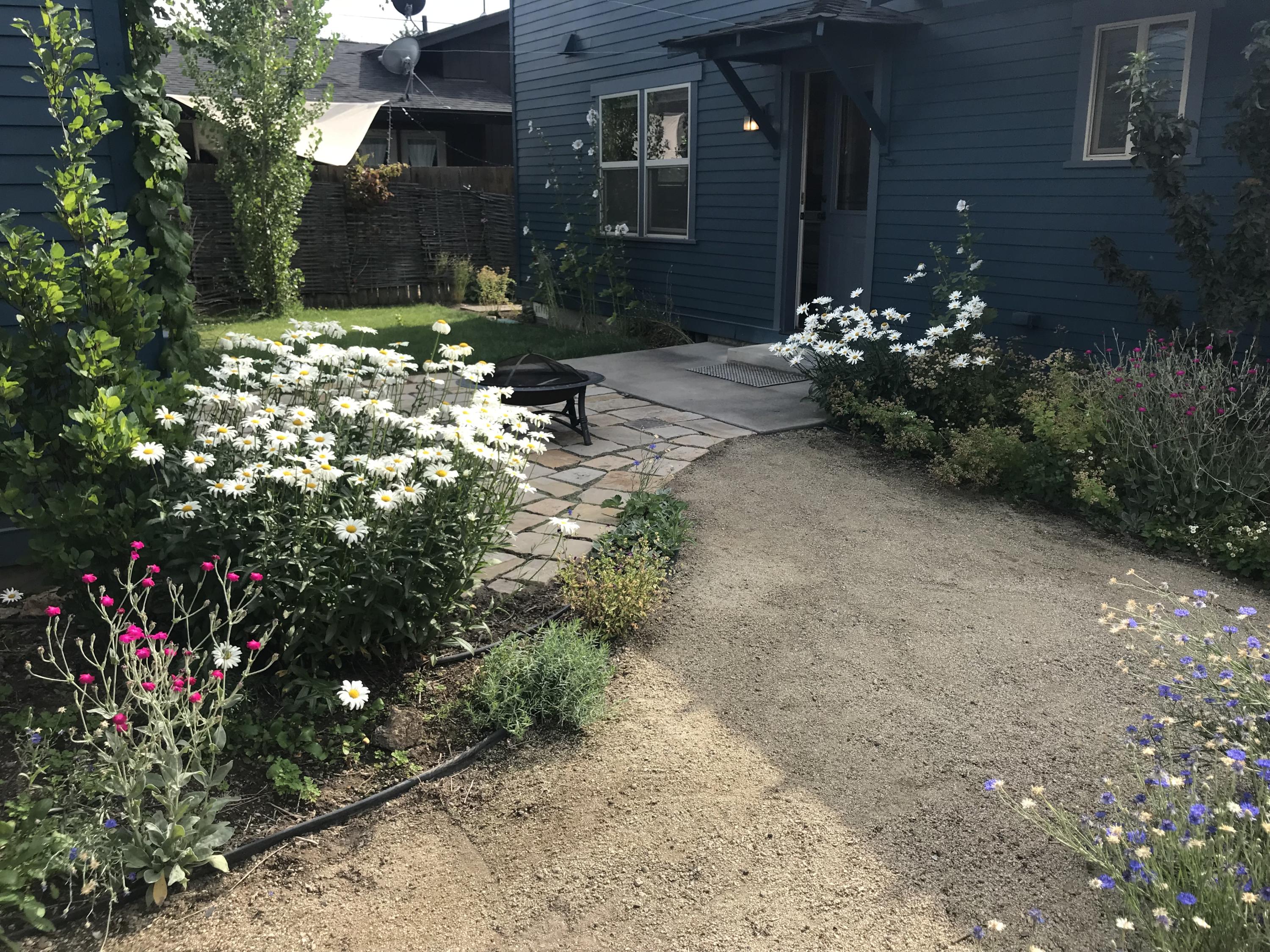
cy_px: 476
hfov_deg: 63.4
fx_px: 1027
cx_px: 635
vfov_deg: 49.7
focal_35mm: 28
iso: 20
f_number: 1.8
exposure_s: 1/731
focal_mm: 3.99
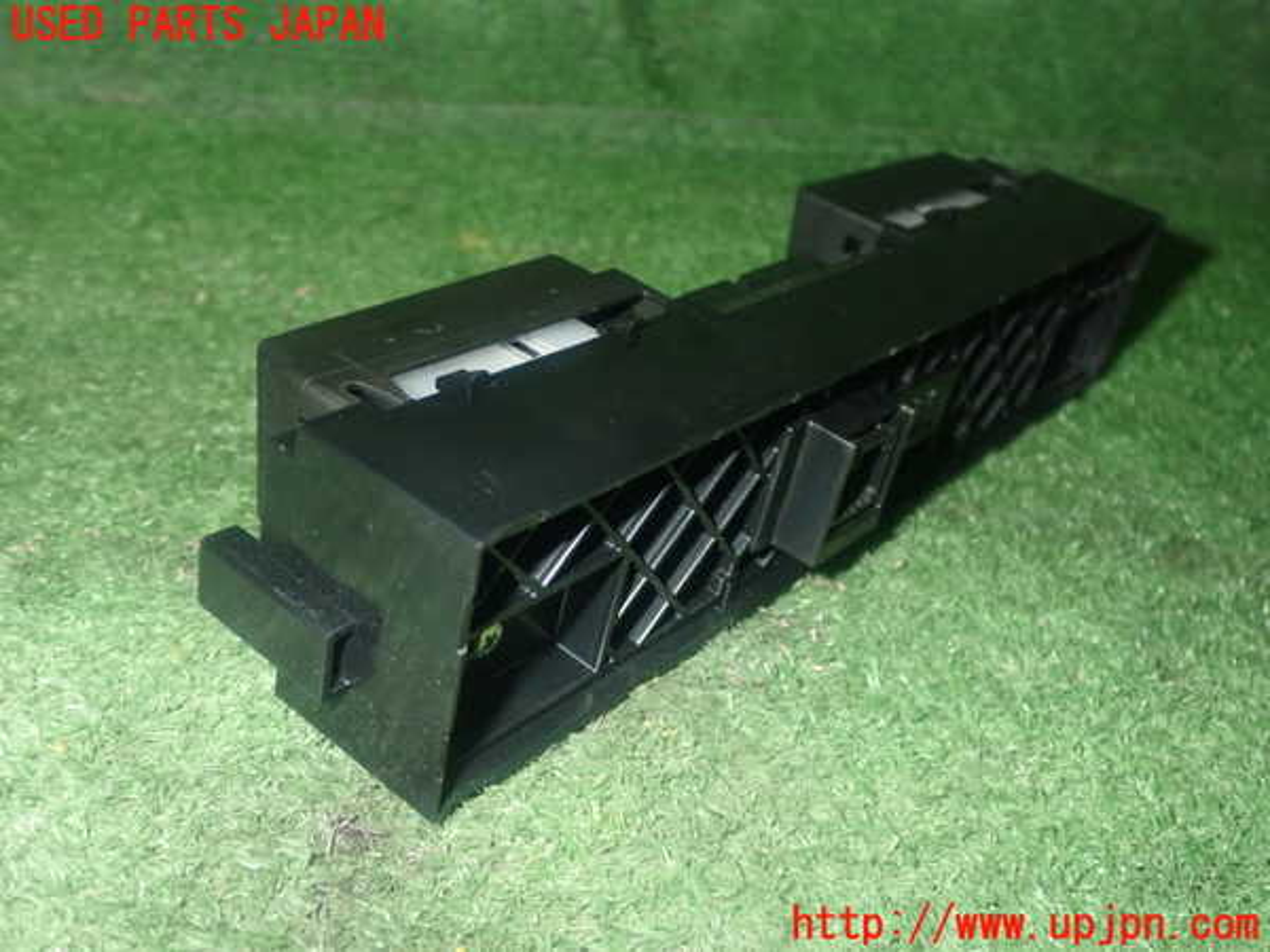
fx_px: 1394
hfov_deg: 49.0
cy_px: 476
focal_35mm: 38
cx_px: 635
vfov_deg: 37.7
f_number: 8
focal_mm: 6.83
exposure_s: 1/40
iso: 800
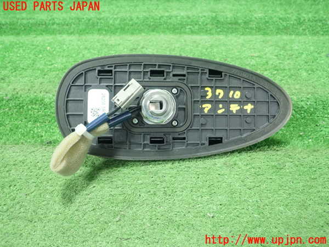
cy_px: 124
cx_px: 164
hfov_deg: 60.0
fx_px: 285
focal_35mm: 30
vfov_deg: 46.8
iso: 800
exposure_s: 1/125
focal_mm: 5.5
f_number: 2.3
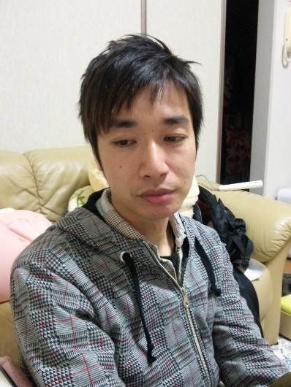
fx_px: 392
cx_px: 164
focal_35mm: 35
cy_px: 229
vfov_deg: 52.3
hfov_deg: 40.7
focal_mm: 4.82
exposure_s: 1/4
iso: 184
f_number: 2.8
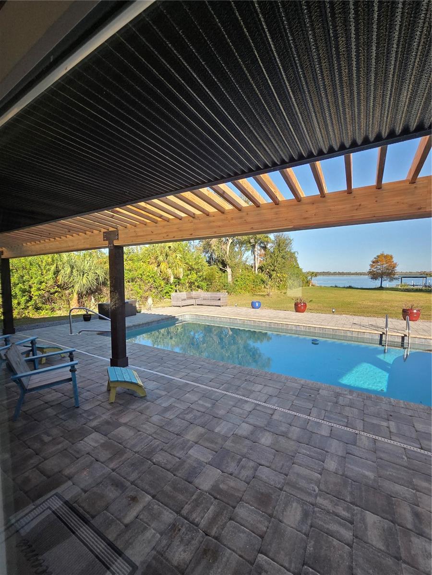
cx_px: 216
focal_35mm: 13
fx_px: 216
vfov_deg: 106.2
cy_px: 288
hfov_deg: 89.9
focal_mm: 2.2
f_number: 2.2
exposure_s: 1/719
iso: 100
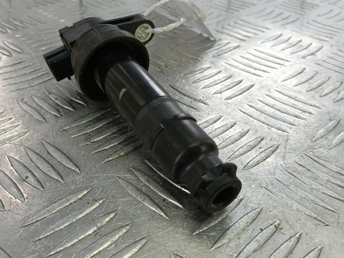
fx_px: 288
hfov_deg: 61.4
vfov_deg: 48.0
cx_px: 150
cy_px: 106
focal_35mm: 29
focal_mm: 4.11
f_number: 1.6
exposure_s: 1/100
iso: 142
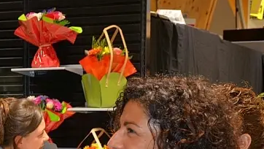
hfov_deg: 17.3
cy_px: 175
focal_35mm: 121
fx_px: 848
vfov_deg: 9.9
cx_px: 6
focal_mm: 35
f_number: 4.5
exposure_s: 1/60
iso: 1100
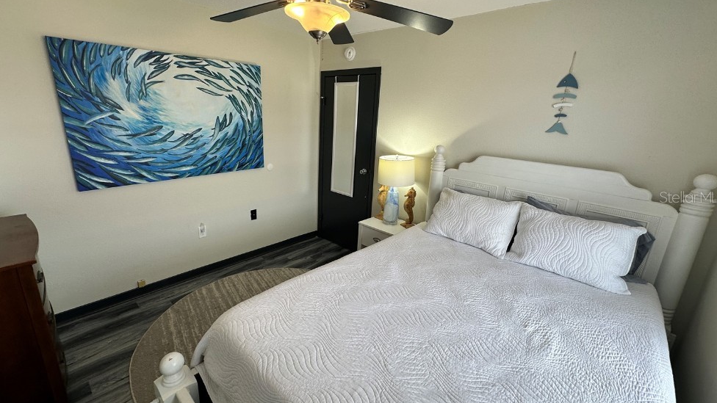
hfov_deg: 99.4
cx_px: 353
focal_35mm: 16
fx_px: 304
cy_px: 197
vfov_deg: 67.1
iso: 64
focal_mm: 2.22
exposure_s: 1/120
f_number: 2.2
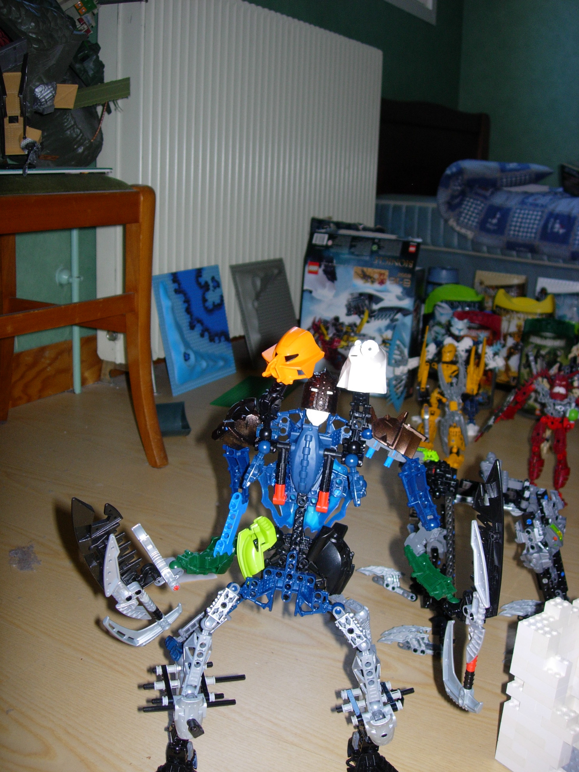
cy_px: 386
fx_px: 847
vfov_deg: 49.0
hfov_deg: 37.7
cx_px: 290
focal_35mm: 38
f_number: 2.8
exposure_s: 1/64
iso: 79
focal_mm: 7.8
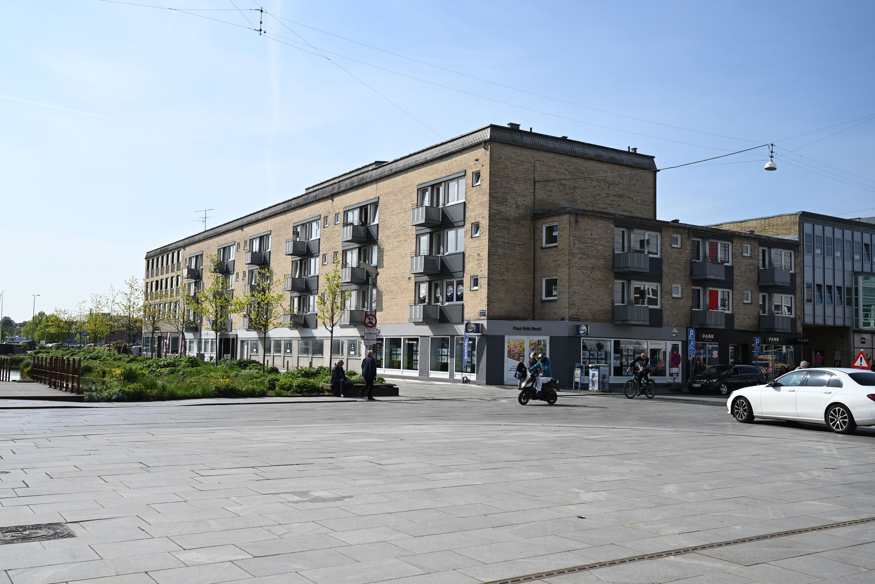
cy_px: 292
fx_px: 851
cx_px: 438
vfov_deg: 37.9
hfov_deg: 54.4
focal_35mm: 35
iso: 100
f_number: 3.5
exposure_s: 1/2000
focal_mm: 35
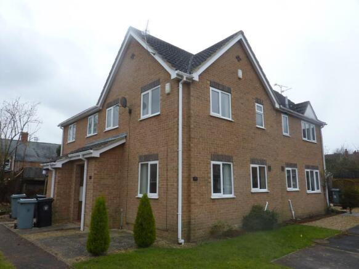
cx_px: 180
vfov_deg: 54.9
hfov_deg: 69.4
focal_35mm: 25
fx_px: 259
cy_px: 134
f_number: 4
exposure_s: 1/250
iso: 80
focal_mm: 4.1
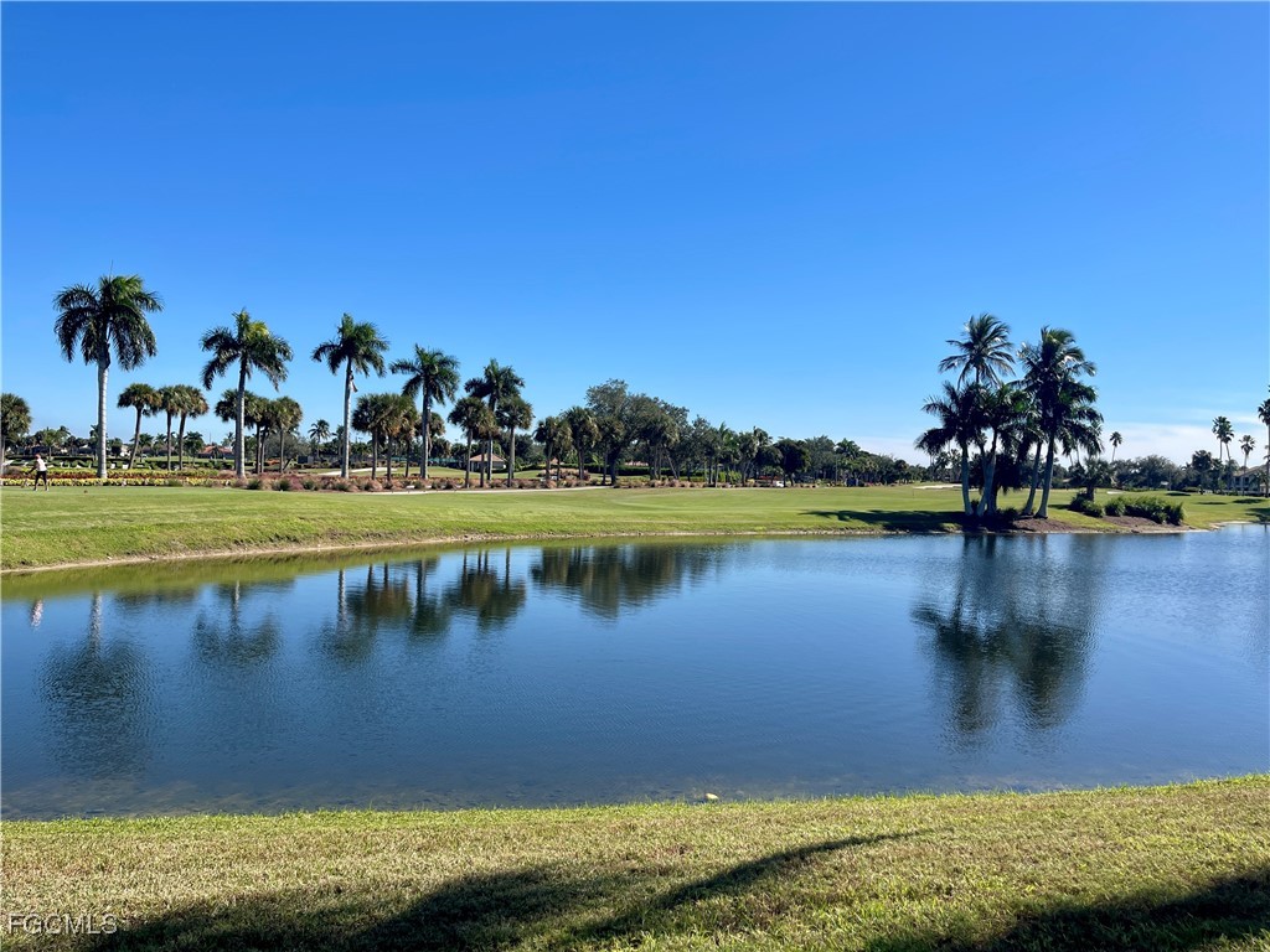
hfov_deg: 67.3
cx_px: 635
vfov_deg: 53.1
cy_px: 476
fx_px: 954
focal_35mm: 26
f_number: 1.6
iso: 50
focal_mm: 5.1
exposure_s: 1/5376
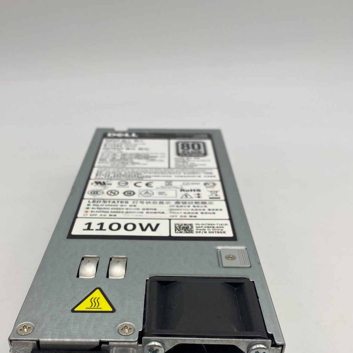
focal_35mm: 35
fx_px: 404
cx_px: 160
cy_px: 247
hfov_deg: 47.2
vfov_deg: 46.2
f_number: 1.8
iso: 32
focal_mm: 4.25
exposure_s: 1/128
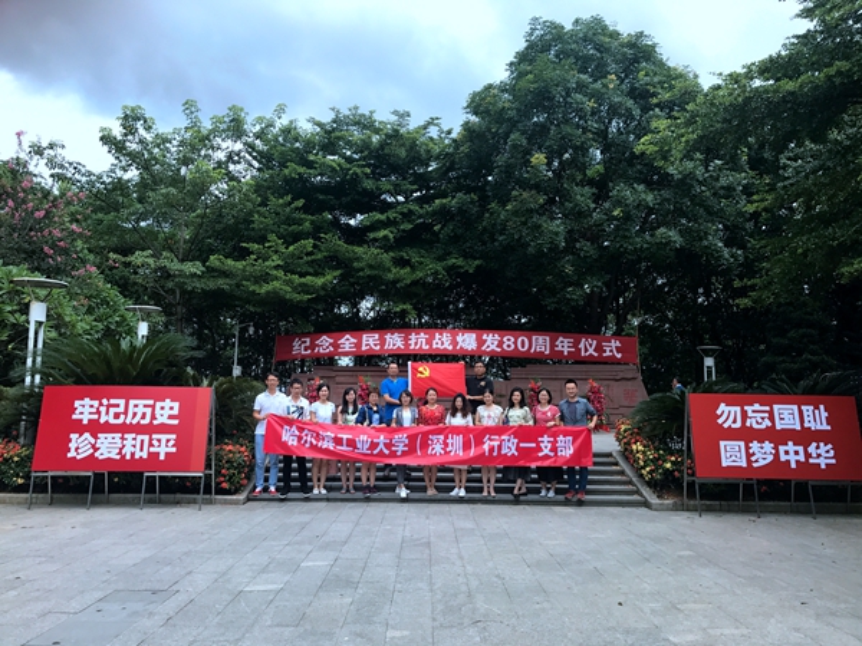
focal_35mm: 28
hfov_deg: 63.4
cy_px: 323
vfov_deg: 49.7
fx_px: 697
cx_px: 431
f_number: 1.8
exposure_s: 1/1168
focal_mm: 3.99
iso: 20
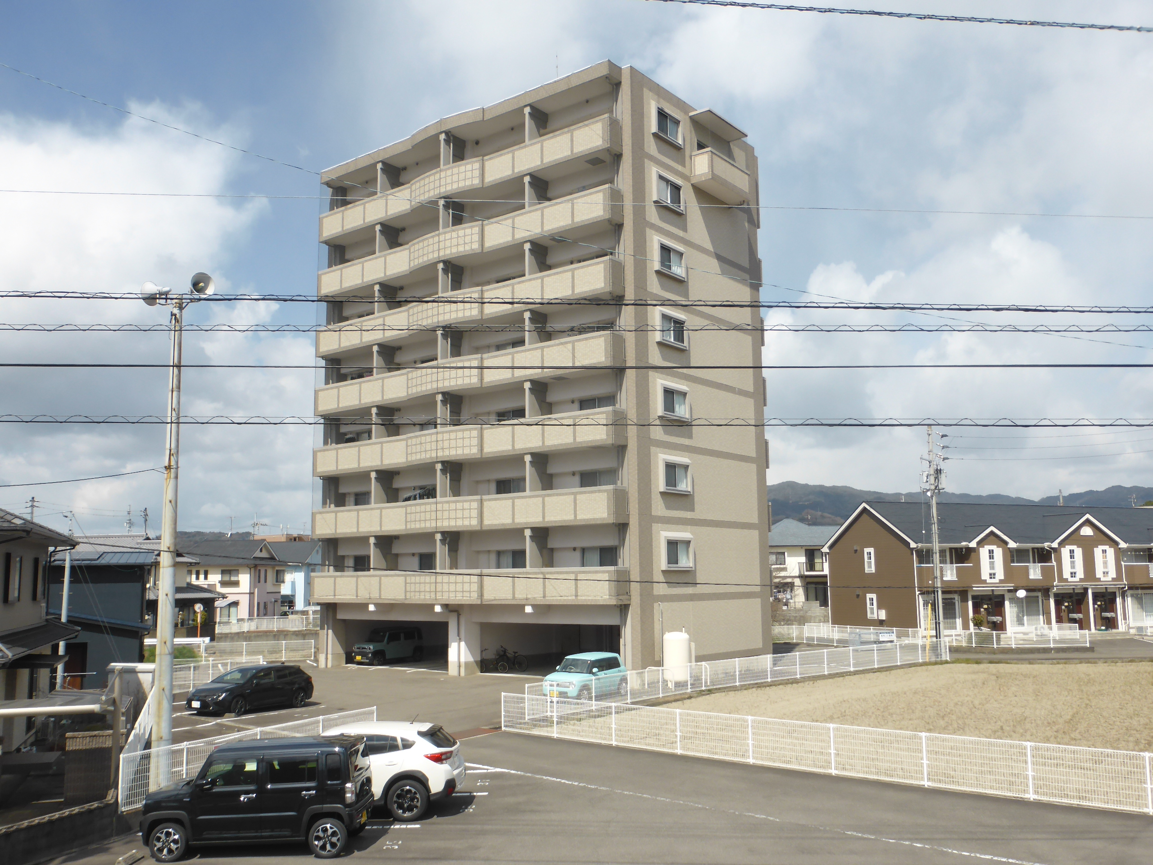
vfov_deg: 46.8
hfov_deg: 60.0
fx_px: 999
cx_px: 576
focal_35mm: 30
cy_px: 432
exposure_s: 1/1300
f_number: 3.6
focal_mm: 5.4
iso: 100
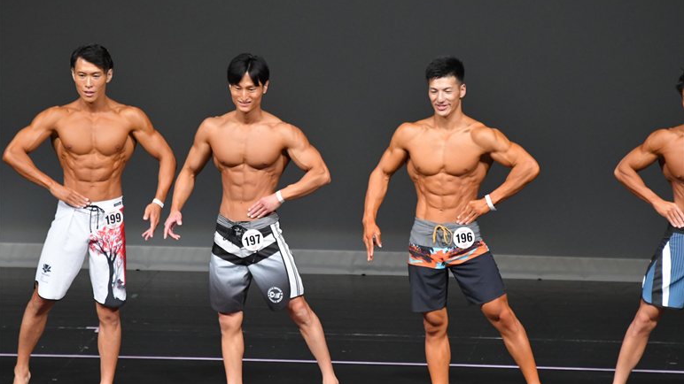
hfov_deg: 6.5
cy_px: 219
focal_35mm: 331
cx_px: 342
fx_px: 6002
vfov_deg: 3.7
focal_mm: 210
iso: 4000
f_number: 5.6
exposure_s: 1/400
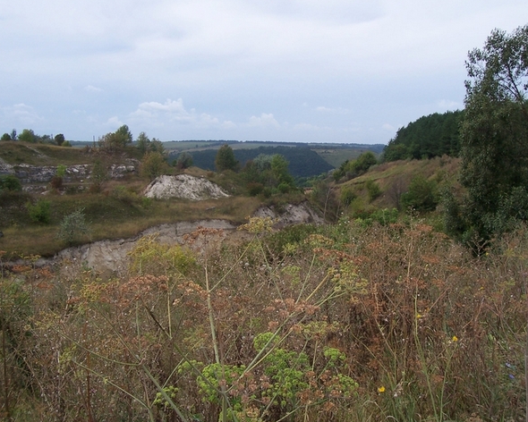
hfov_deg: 50.2
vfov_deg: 41.2
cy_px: 208
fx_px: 563
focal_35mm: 36
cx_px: 280
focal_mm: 5.6
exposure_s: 1/350
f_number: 5.6
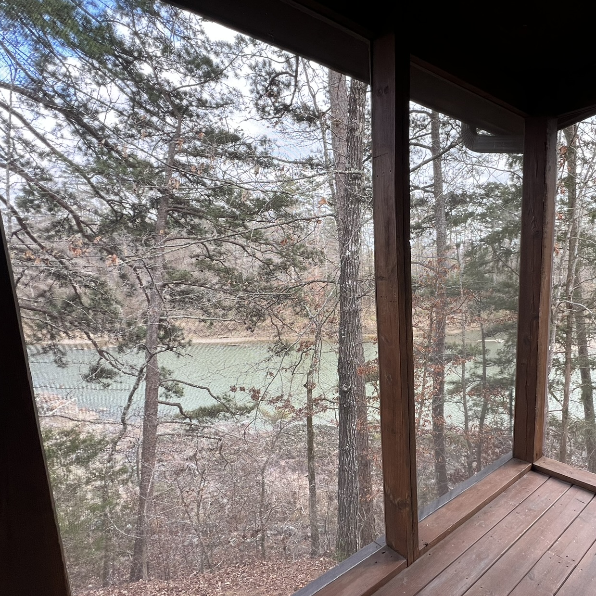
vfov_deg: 77.3
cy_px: 338
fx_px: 370
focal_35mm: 19
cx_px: 411
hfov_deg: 74.5
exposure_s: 1/99
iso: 64
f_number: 1.8
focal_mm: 1.57
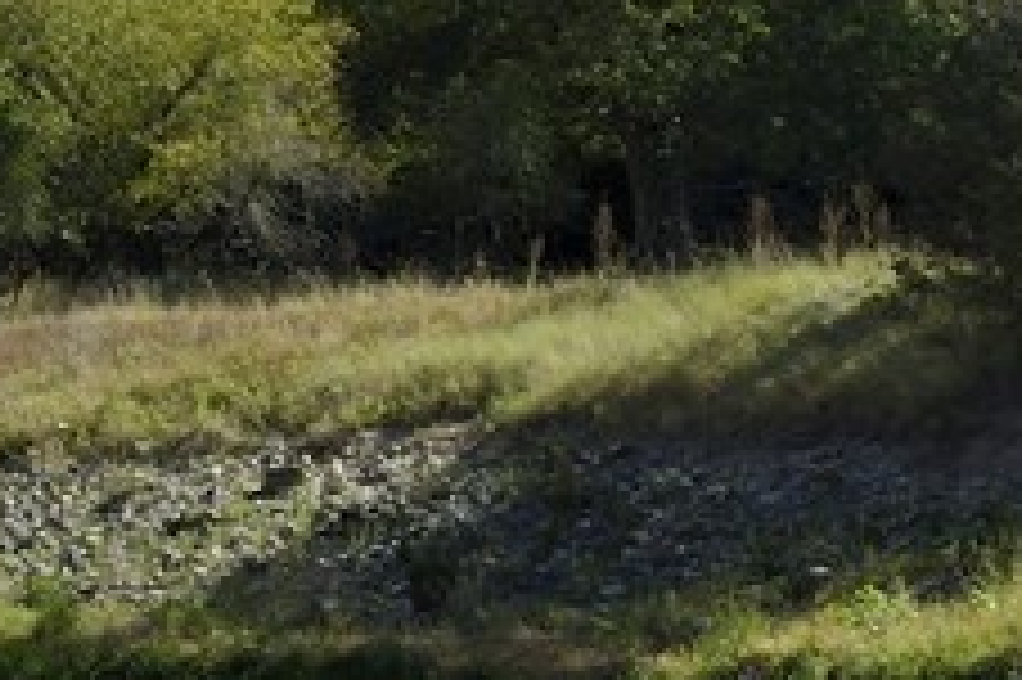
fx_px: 8992
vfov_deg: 4.3
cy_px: 1135
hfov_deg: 6.0
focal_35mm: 317
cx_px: -2184
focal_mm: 45
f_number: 13
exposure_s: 1/250
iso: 200
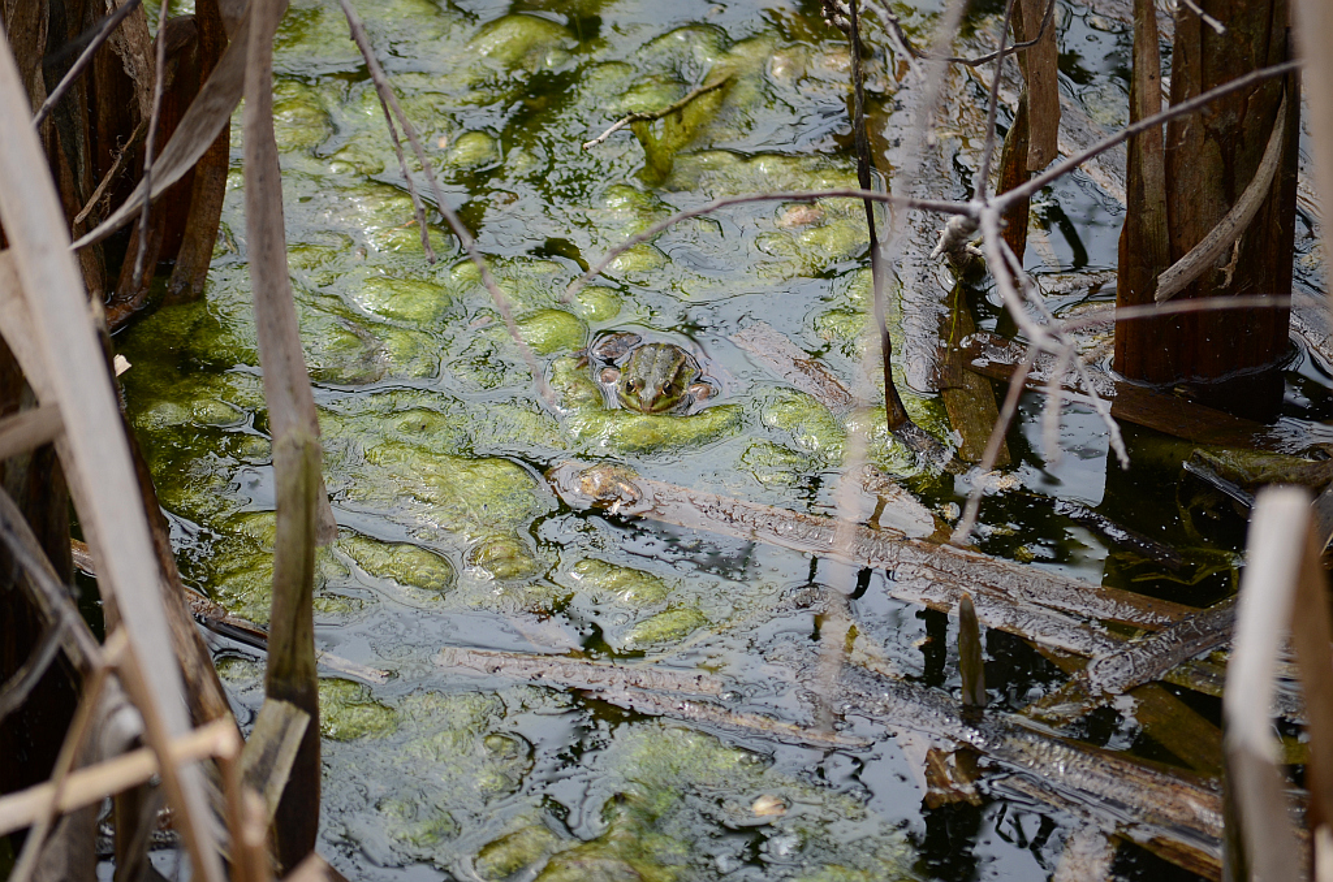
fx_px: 11084
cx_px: 666
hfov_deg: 6.9
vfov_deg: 4.6
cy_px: 441
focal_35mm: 300
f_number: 5.6
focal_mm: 200
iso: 200
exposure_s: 1/320
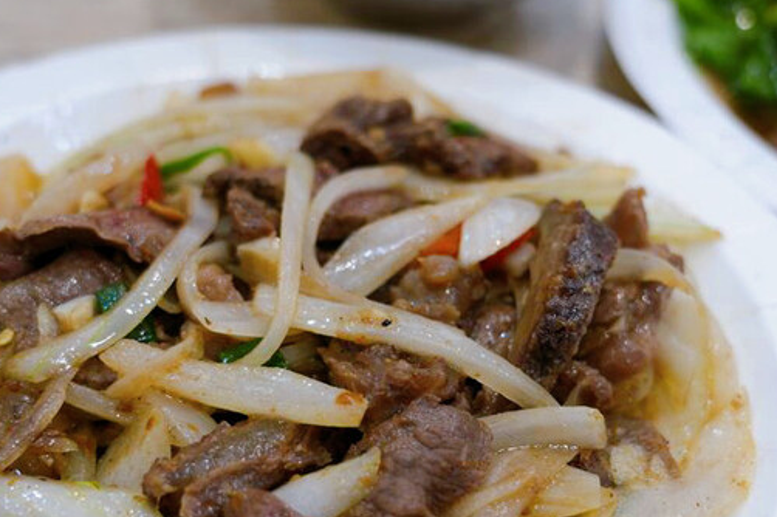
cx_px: 412
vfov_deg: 20.5
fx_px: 1424
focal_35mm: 66
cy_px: 365
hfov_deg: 30.5
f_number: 4.5
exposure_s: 1/50
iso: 320
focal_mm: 39
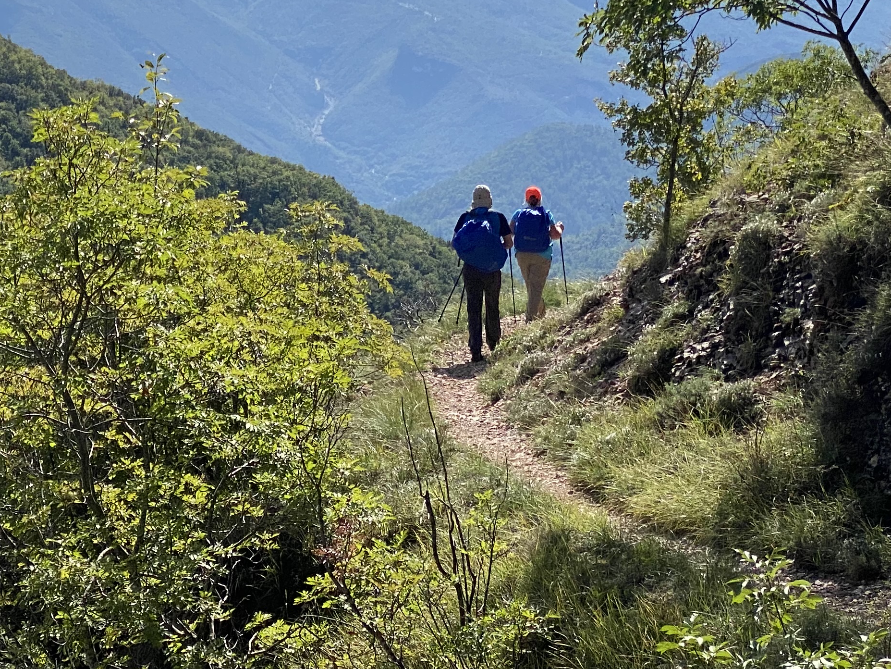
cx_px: -10
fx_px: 2909
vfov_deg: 13.0
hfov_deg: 17.0
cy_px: 124
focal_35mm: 113
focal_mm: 6
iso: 20
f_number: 2
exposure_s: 1/2994
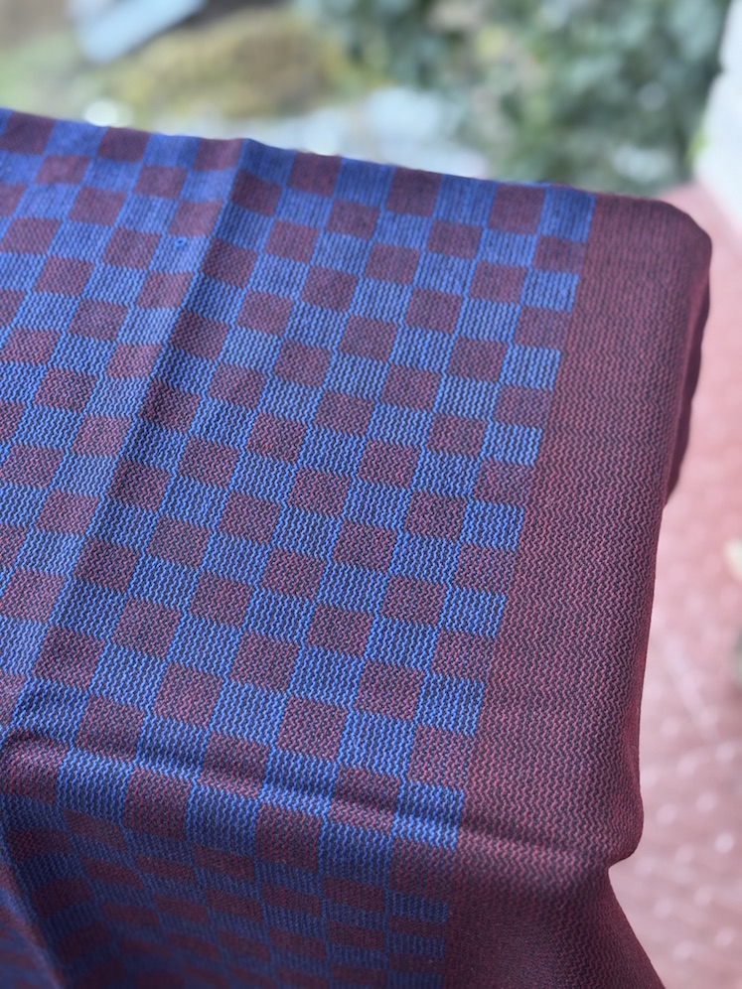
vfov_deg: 39.7
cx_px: 371
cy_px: 494
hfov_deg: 30.3
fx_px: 1372
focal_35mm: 48
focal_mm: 6.76
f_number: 1.78
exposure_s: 1/60
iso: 125
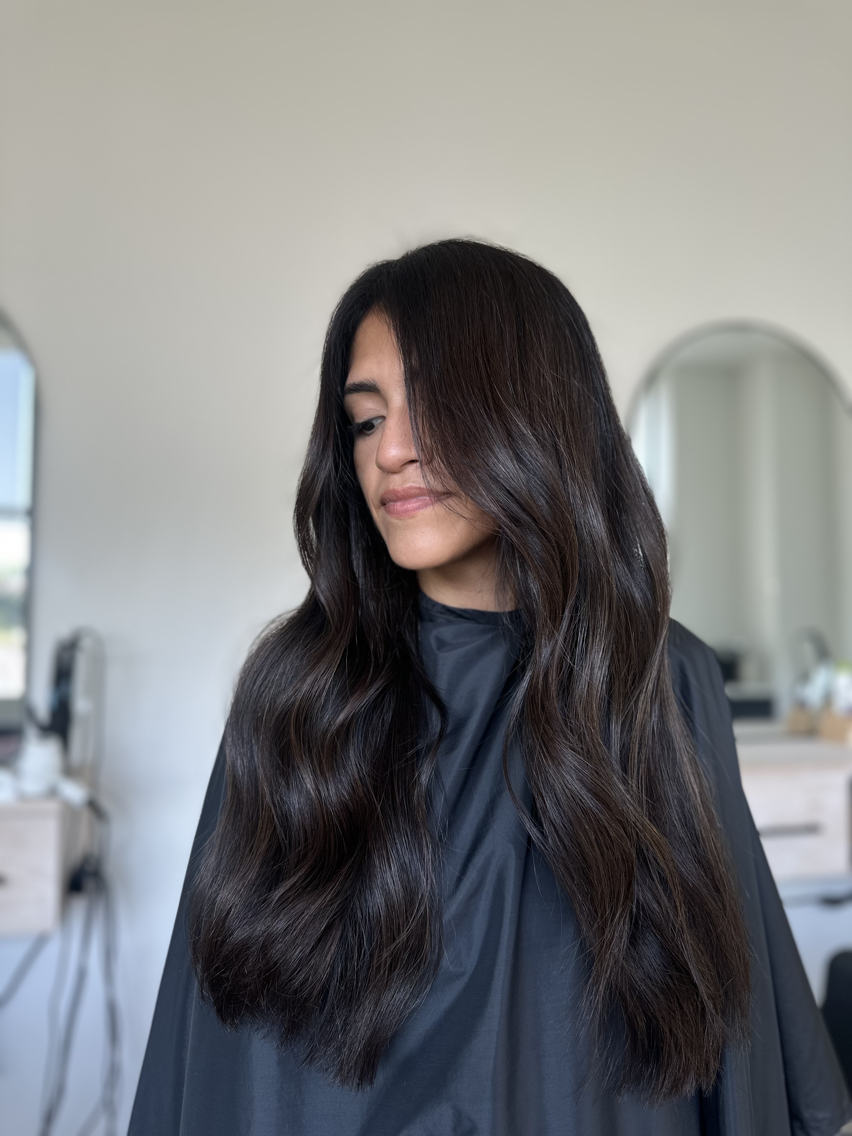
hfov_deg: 56.8
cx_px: 426
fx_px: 788
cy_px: 568
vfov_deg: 71.6
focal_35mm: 24
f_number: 1.78
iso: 64
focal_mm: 6.86
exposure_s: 1/130
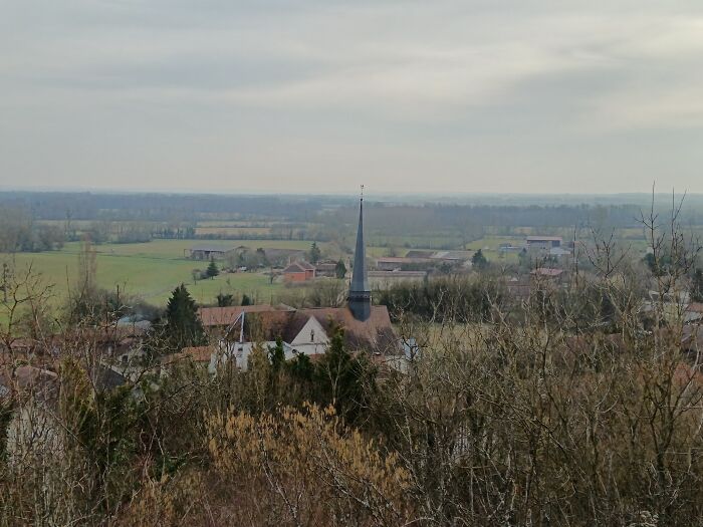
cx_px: 352
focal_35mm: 54
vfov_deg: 27.0
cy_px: 264
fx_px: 1097
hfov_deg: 35.5
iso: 100
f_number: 1.9
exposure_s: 1/674
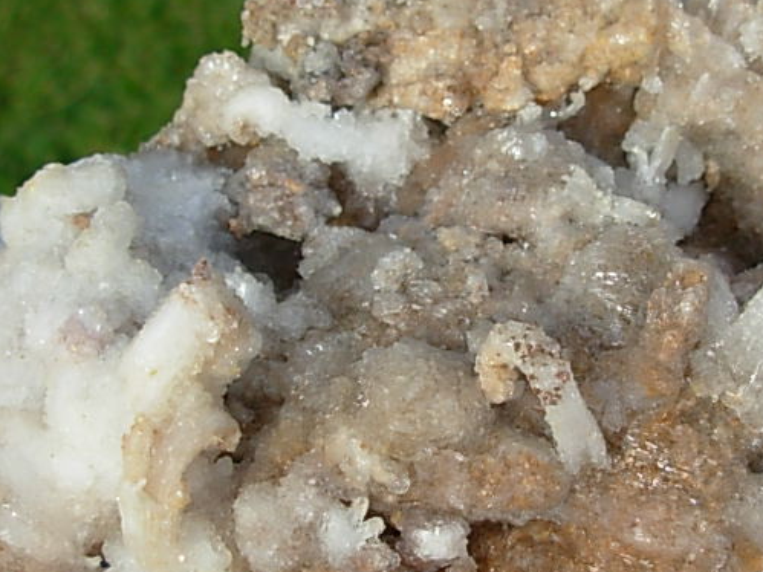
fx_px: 1719
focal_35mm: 78
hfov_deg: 24.9
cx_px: 512
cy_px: 252
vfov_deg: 18.9
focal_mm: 6.3
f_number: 2.9
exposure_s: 1/813
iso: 50
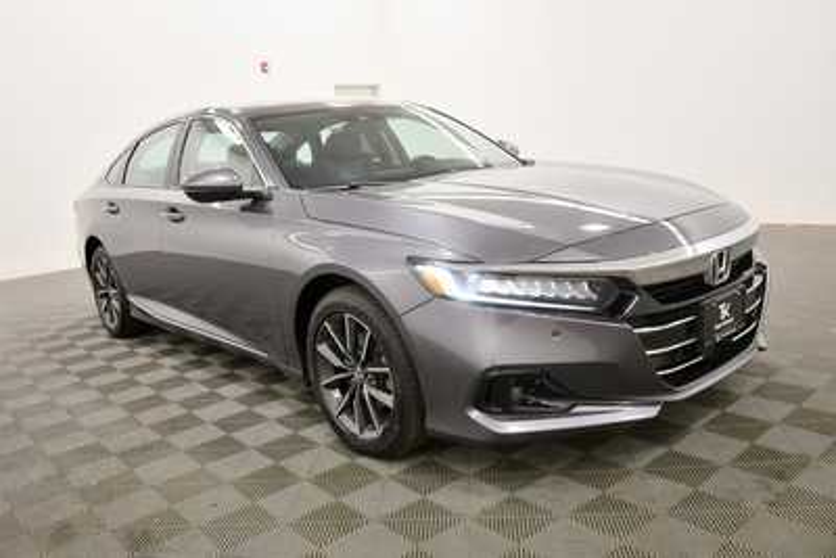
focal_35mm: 30
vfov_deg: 43.6
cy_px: 279
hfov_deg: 61.9
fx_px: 697
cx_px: 418
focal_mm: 20
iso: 1100
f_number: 5.6
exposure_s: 1/125
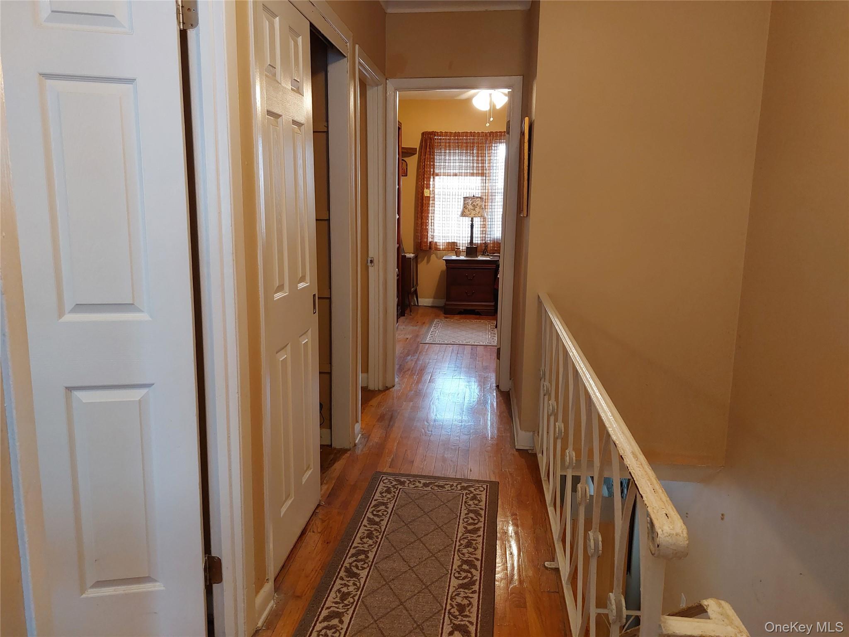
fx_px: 589
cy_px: 318
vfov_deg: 56.8
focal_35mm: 24
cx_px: 424
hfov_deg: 71.6
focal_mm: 5.23
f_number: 1.8
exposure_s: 1/60
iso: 500
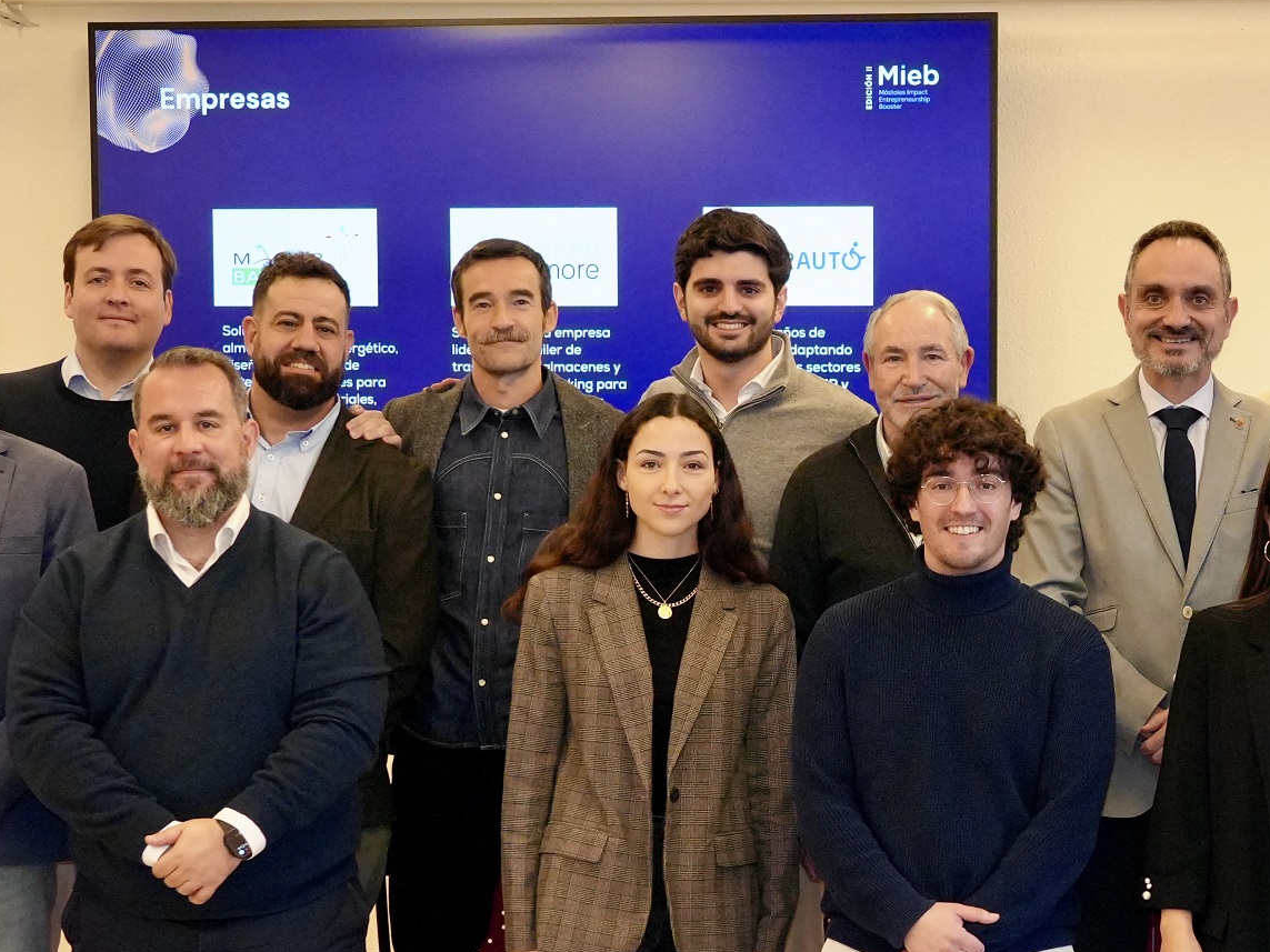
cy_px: 699
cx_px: 1044
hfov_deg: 25.5
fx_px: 2751
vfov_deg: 19.5
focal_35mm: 75
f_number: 4
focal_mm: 24
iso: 2500
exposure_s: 1/160
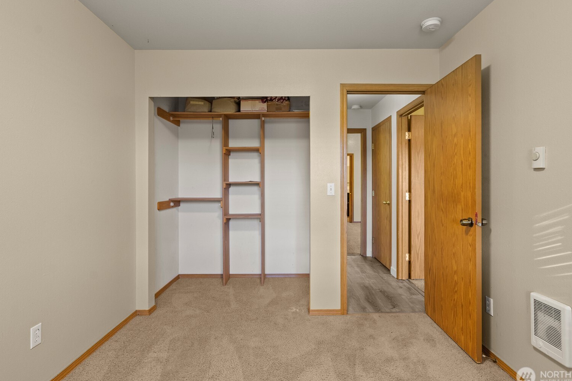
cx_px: 287
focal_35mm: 18
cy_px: 177
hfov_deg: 90.0
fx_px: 286
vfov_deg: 67.3
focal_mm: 16
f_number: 6.3
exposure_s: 1/5
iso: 800
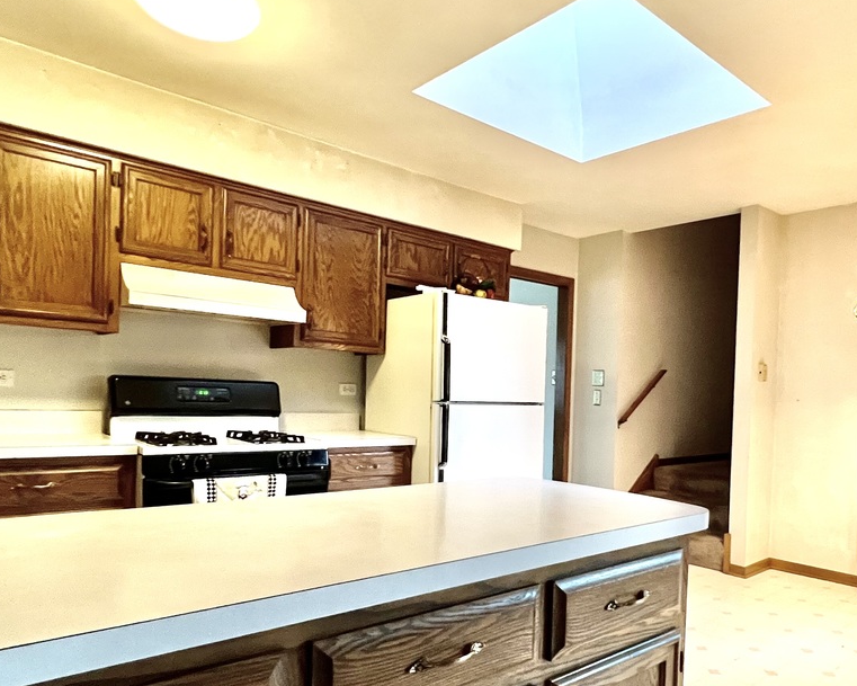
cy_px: 411
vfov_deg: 58.3
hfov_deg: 68.9
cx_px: 547
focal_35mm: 24
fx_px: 609
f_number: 1.8
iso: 640
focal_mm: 1.57
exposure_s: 1/60
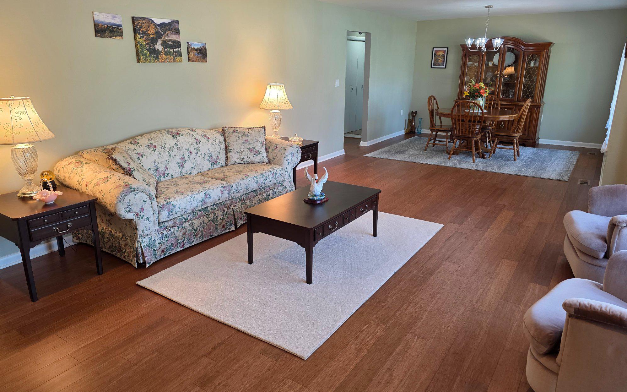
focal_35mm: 25
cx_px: 312
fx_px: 427
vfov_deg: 49.2
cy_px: 180
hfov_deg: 72.5
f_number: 1.7
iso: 125
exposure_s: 1/120
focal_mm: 6.3
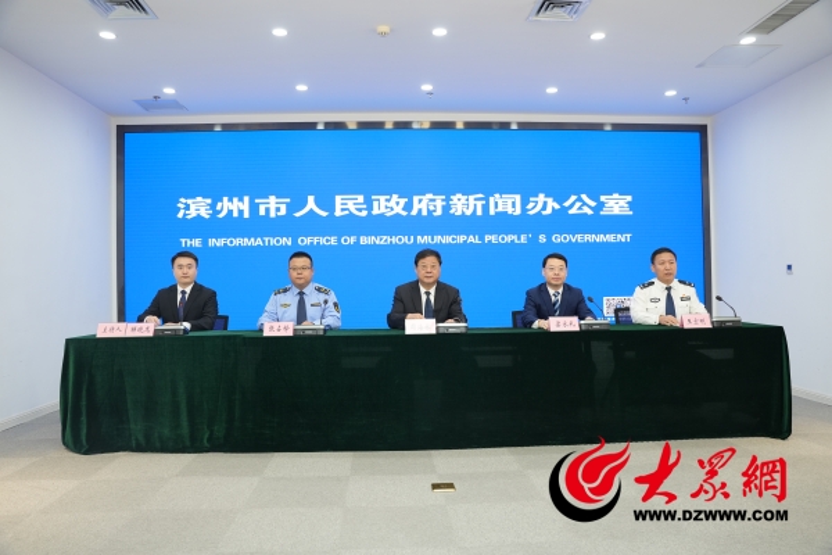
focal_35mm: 27
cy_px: 278
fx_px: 622
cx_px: 416
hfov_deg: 67.6
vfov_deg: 48.1
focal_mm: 26.9
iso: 1000
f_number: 3.2
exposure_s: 1/100
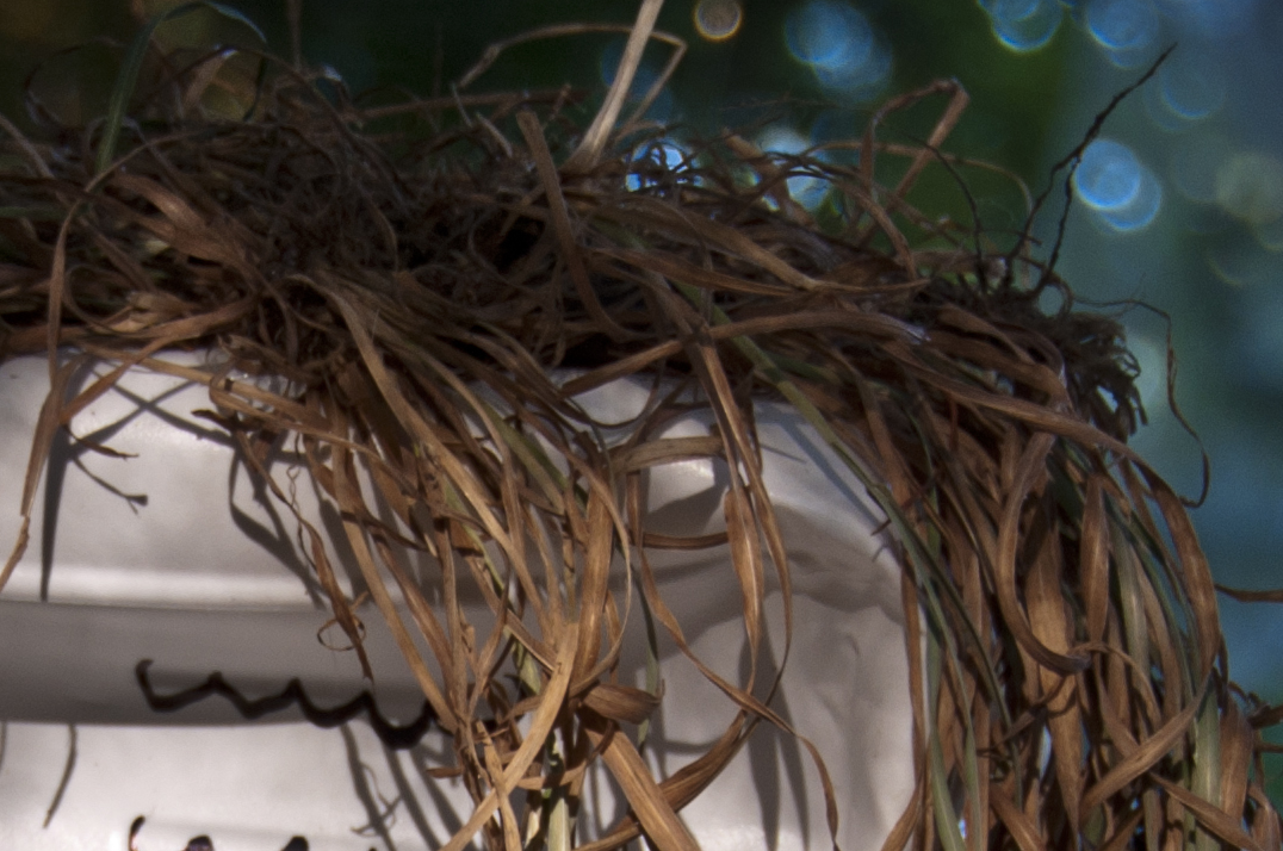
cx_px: 215
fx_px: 10213
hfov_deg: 7.2
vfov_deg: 4.7
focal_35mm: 287
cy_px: 1180
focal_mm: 48
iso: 200
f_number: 5
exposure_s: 1/25
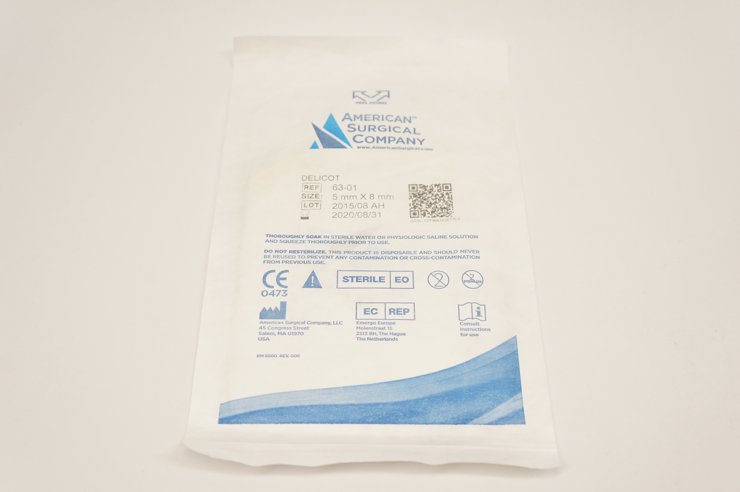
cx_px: 370
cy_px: 246
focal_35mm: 40
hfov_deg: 48.0
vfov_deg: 32.9
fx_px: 832
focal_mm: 27
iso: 400
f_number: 5.6
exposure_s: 1/100
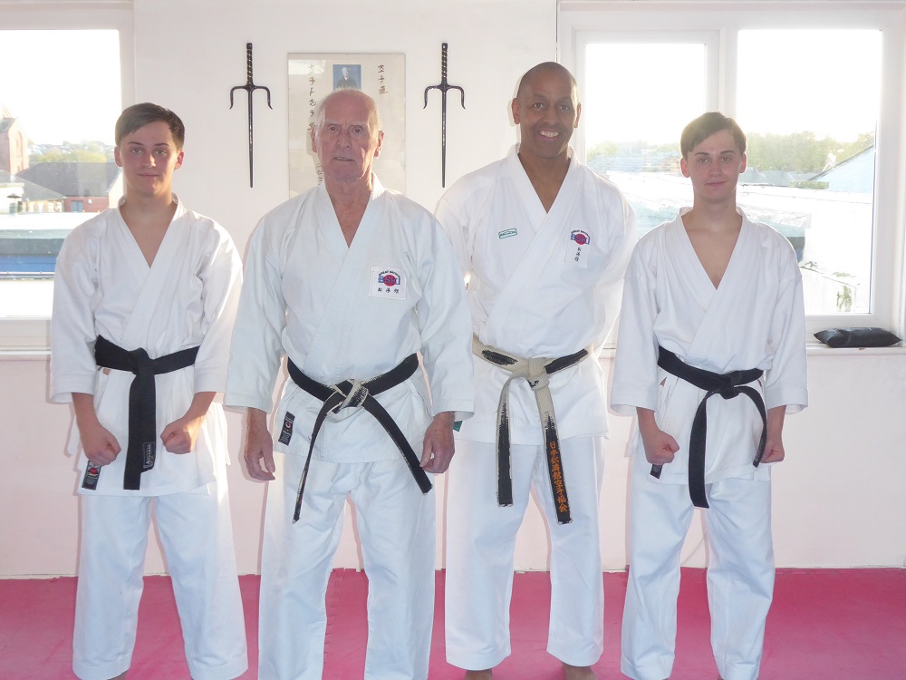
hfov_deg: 36.2
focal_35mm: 53
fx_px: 1387
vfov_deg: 27.5
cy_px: 340
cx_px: 453
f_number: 4.1
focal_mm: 9
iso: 400
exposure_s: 1/60
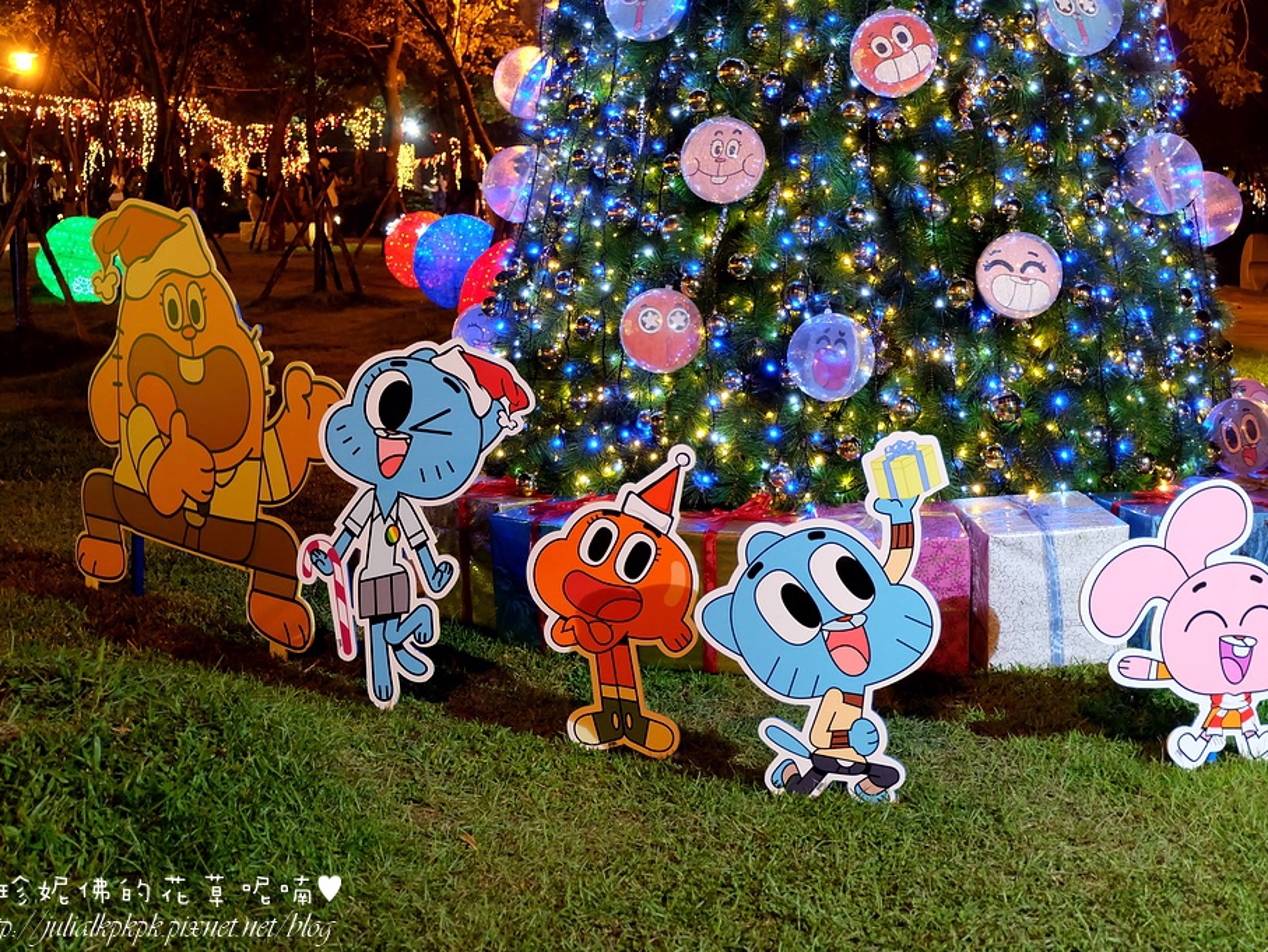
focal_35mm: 51
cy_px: 476
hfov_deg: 37.5
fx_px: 1869
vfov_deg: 28.6
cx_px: 675
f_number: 4.7
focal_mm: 31
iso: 3200
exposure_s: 1/20
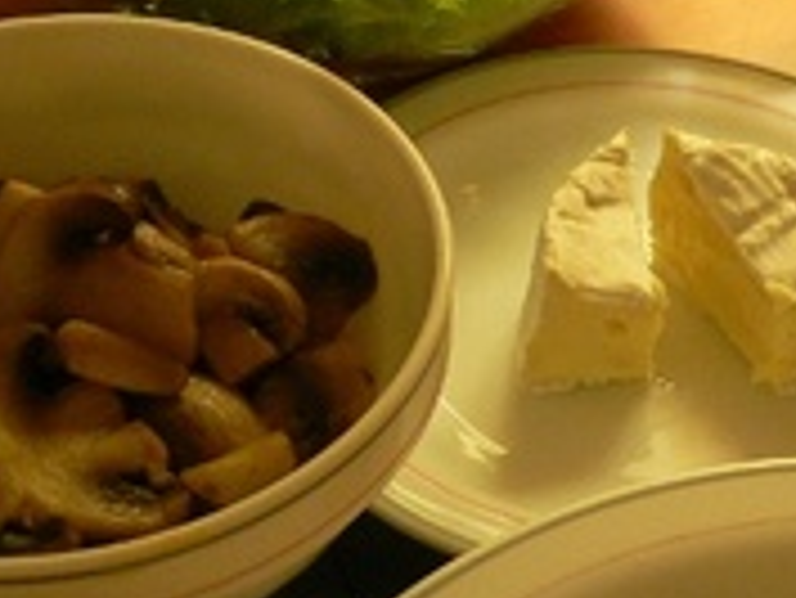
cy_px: 56
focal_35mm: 99
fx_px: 2278
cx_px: 720
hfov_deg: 19.5
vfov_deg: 14.8
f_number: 2.8
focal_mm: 5.8
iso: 200
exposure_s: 1/15
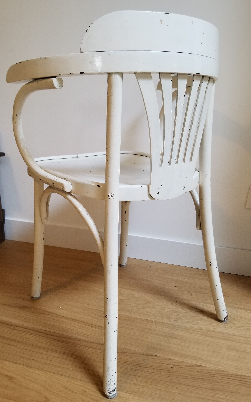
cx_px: 99
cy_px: 202
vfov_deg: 66.5
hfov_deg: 44.3
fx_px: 307
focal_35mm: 28
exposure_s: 1/19
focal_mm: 4.25
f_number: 1.7
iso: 200
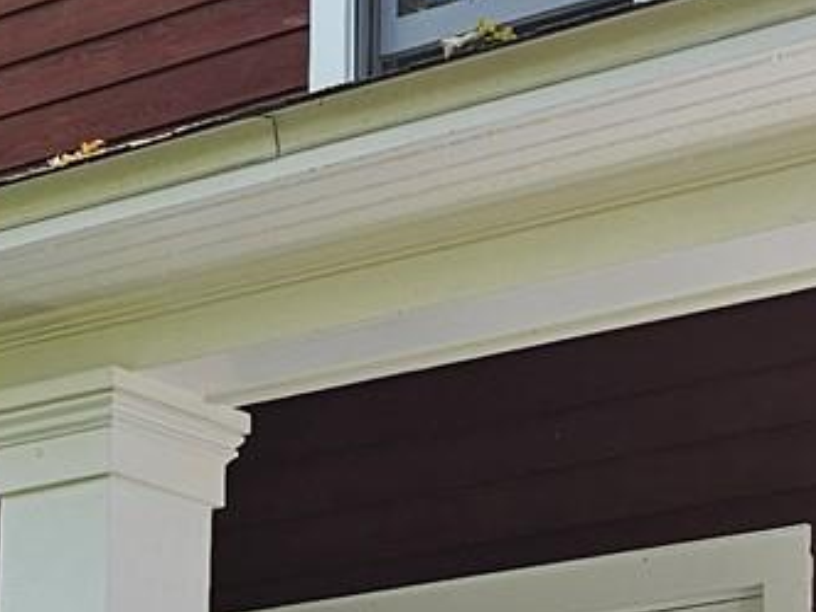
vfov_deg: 10.3
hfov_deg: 13.9
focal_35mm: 142
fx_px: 3347
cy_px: 715
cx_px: 359
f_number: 1.8
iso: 40
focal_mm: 5.4
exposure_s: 1/120
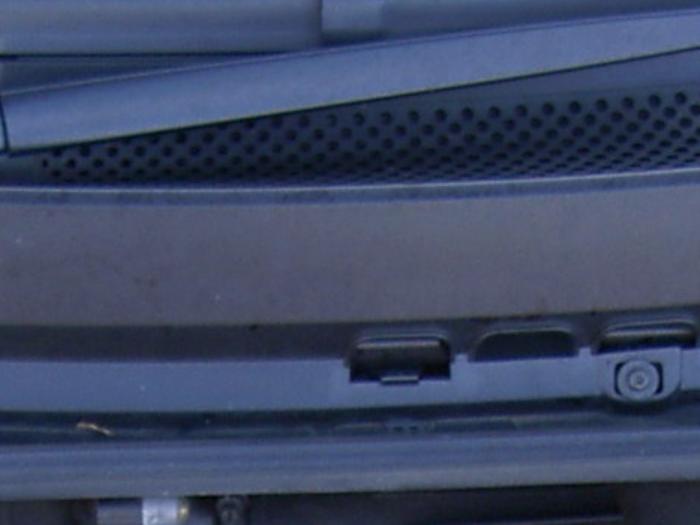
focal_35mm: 171
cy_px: 1023
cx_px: 316
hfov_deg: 11.6
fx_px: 3457
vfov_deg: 8.3
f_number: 2.8
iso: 100
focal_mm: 8
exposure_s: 1/61.7
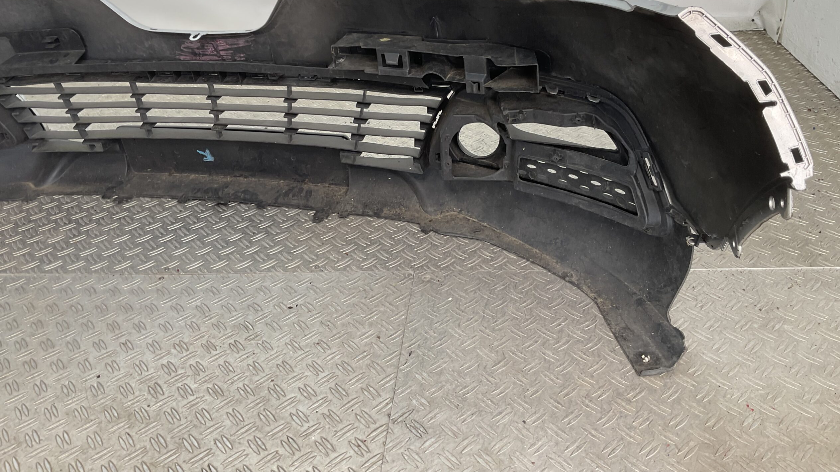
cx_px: 420
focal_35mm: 32
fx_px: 713
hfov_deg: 61.0
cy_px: 155
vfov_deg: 36.3
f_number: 1.8
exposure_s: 1/107
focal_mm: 3
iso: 16
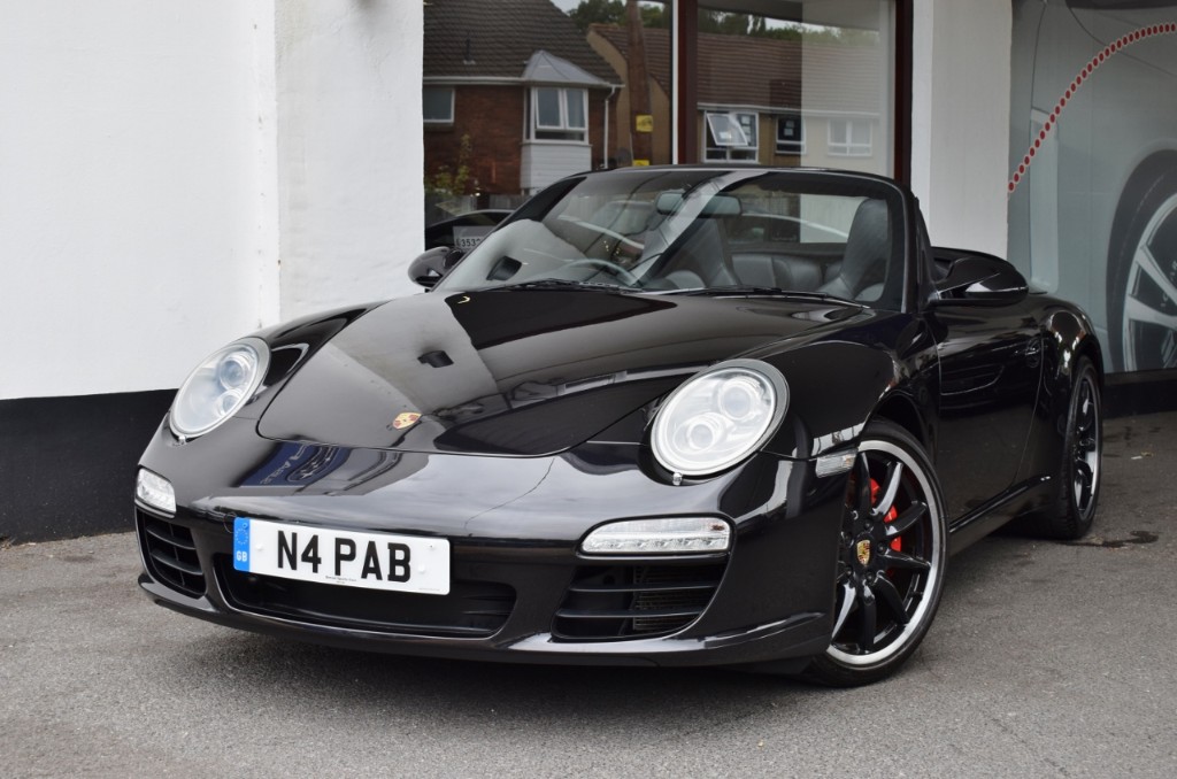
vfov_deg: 24.9
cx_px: 588
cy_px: 390
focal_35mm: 54
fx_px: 1762
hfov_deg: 36.9
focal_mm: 36
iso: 400
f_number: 7.1
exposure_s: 1/200
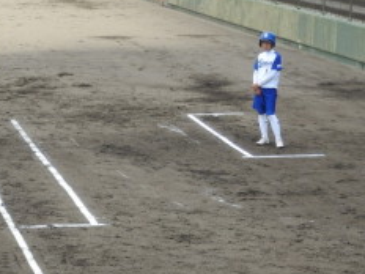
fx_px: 1771
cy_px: 331
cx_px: 8
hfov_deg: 11.7
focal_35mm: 168
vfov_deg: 8.7
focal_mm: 11.6
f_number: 4.2
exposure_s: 1/250
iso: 100
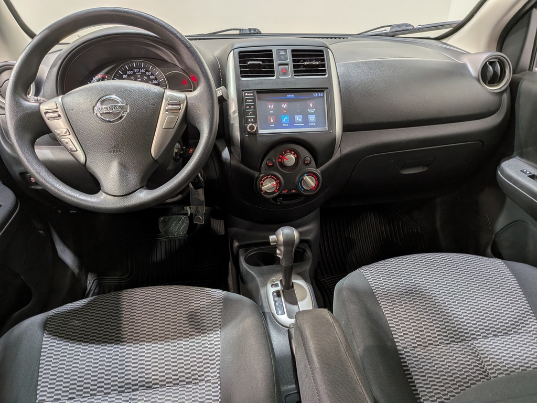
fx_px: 372
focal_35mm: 24
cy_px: 202
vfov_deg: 56.8
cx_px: 268
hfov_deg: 71.6
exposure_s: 1/123
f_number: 1.7
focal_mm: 4.53
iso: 28
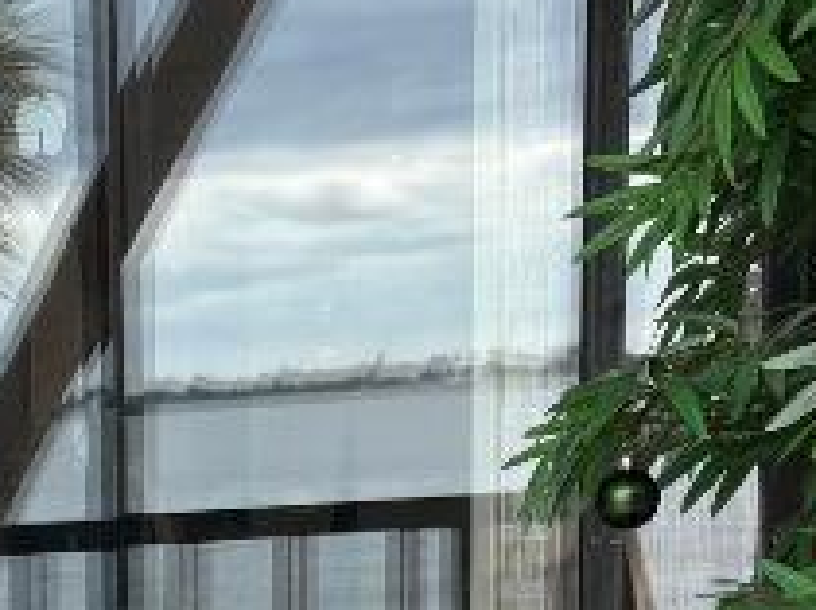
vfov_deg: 10.7
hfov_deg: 14.4
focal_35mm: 127
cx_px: -447
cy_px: 1181
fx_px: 2990
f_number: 1.6
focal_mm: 5.96
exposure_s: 1/251
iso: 40
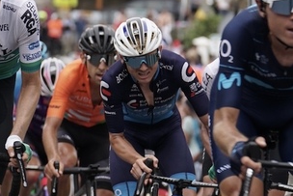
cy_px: 158
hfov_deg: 7.1
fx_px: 2353
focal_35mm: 289
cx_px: -35
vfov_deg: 4.8
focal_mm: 121
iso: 400
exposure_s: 1/1000
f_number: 4
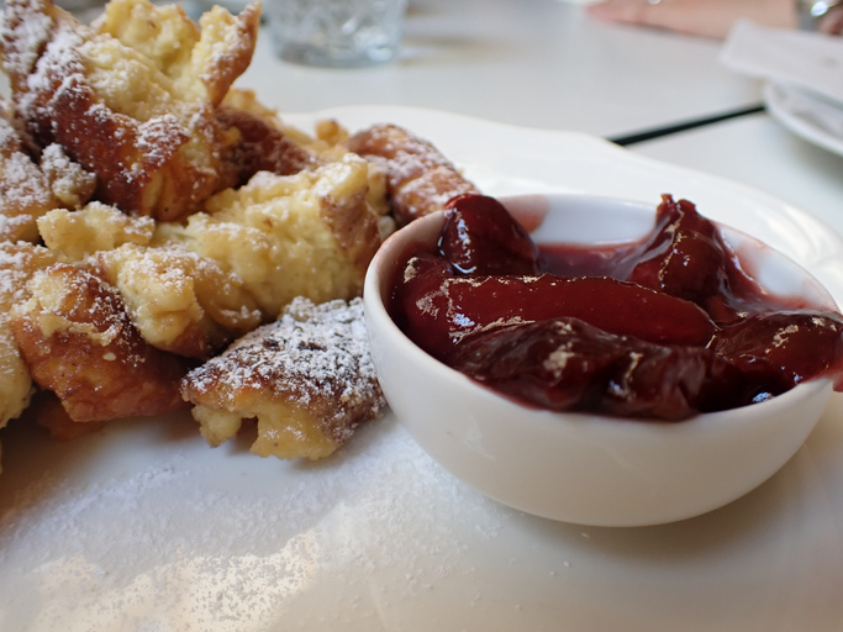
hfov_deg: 60.0
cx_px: 422
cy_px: 316
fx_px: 730
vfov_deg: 46.8
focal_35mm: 30
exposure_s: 1/125
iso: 250
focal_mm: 5.4
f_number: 2.3
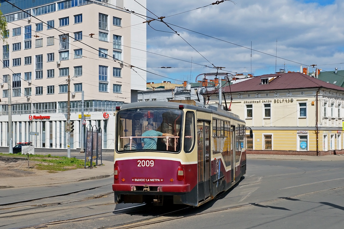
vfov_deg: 31.9
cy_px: 114
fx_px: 401
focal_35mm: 42
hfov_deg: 46.4
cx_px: 172
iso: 200
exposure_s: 1/1000
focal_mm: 28
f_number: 8
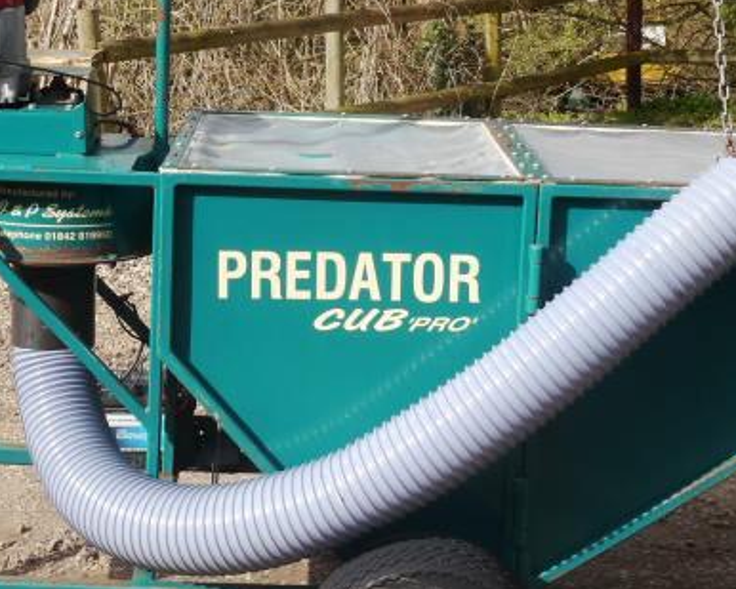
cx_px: 360
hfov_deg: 21.7
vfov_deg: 17.3
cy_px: 112
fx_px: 1917
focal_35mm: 88
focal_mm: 17
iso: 160
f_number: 7.1
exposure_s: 1/400
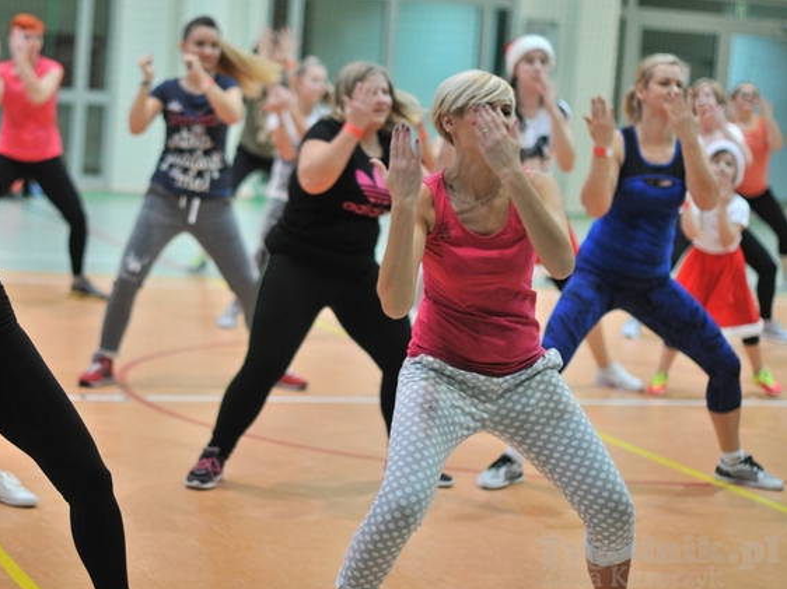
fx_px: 2068
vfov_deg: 16.2
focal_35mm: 91
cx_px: 293
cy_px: 272
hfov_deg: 21.5
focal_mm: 50
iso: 500
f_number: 1.8
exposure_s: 1/250
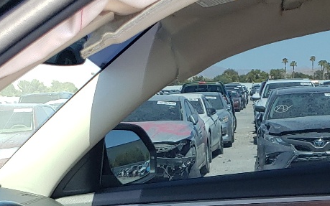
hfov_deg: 21.3
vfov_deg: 12.0
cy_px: 428
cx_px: 281
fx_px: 863
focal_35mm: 96
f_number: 1.5
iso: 50
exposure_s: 1/370
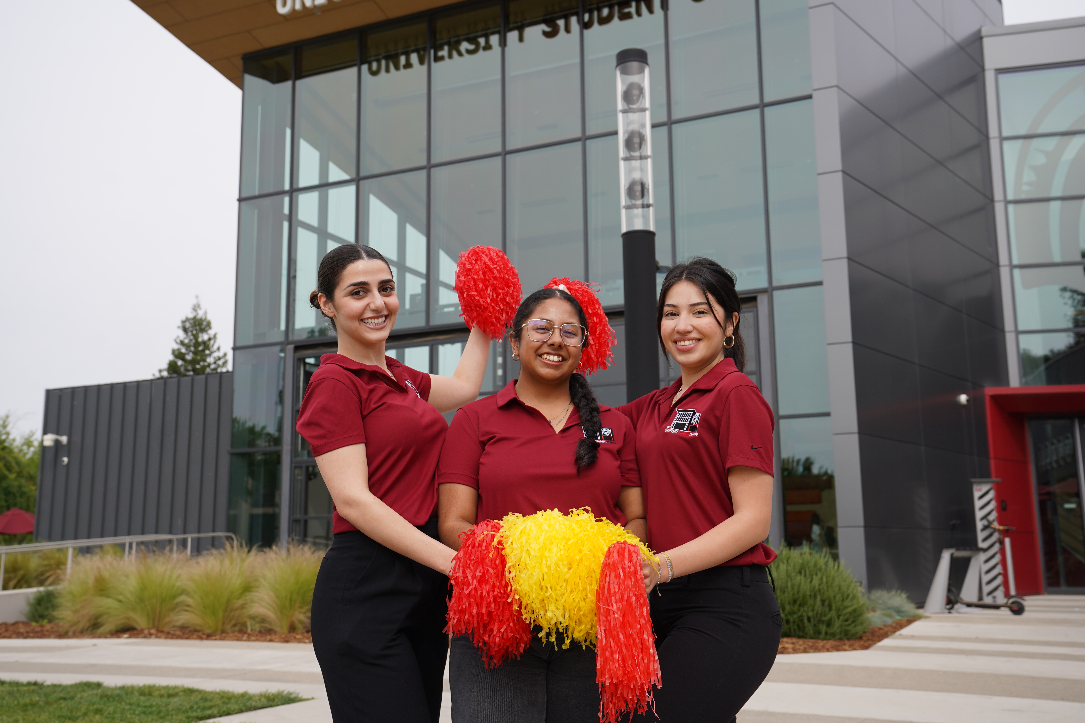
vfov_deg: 36.9
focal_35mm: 36
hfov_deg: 53.1
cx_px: 542
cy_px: 362
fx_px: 1085
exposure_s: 1/640
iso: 200
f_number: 5.6
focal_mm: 36
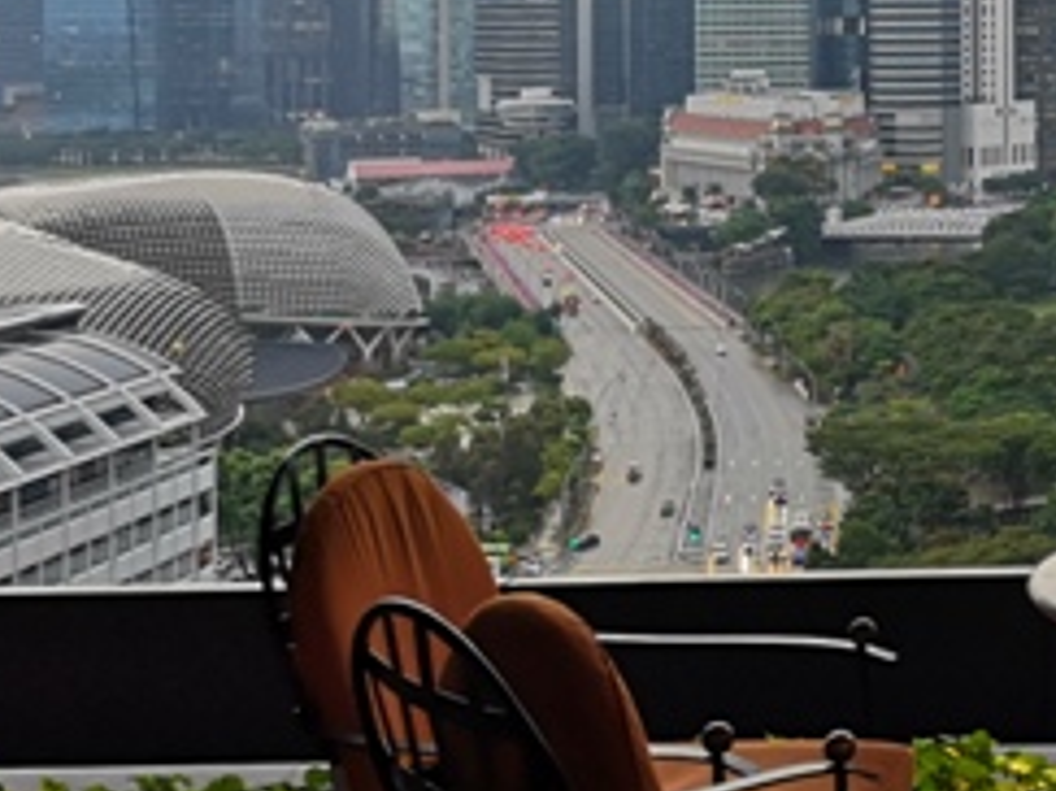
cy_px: -9
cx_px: 1395
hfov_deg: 20.1
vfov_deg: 16.2
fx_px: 2714
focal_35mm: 89
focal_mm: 3.95
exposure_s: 1/126
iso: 50
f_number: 1.8
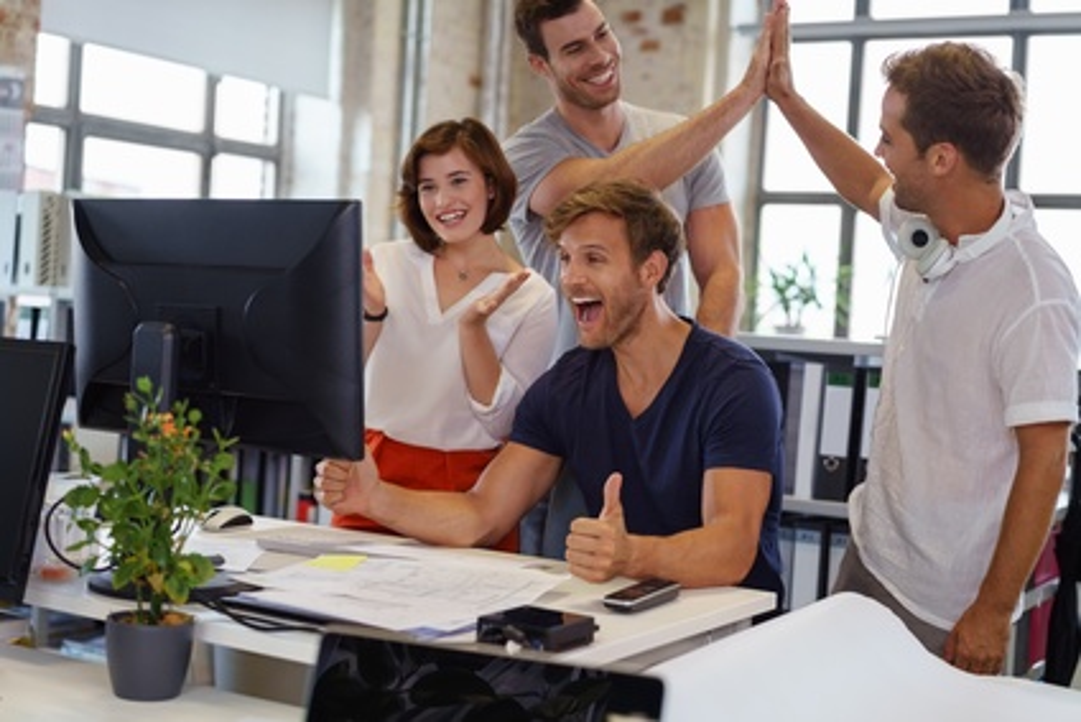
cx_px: 540
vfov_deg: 24.6
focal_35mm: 55
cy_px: 361
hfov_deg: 36.2
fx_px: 1652
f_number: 2.5
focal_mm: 55
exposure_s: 1/160
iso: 100
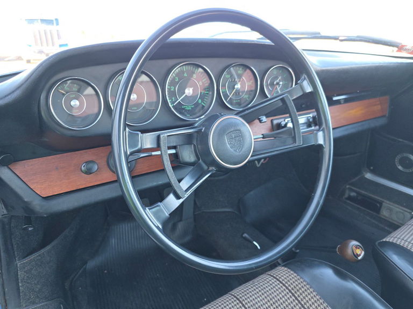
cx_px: 206
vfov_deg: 58.9
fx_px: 274
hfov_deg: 73.9
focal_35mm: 23
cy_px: 154
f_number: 1.7
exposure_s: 1/180
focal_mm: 6.3
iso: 200
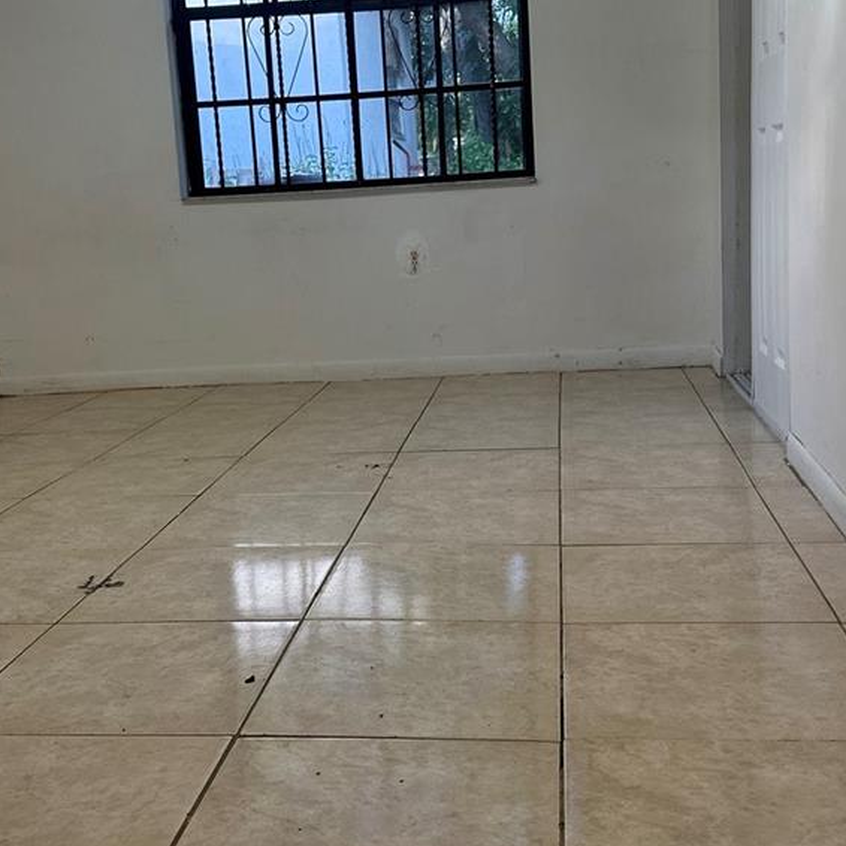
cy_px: 369
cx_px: 398
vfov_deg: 37.5
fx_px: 1244
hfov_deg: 37.5
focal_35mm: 45
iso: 160
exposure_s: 1/120
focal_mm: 6.86
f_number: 1.78
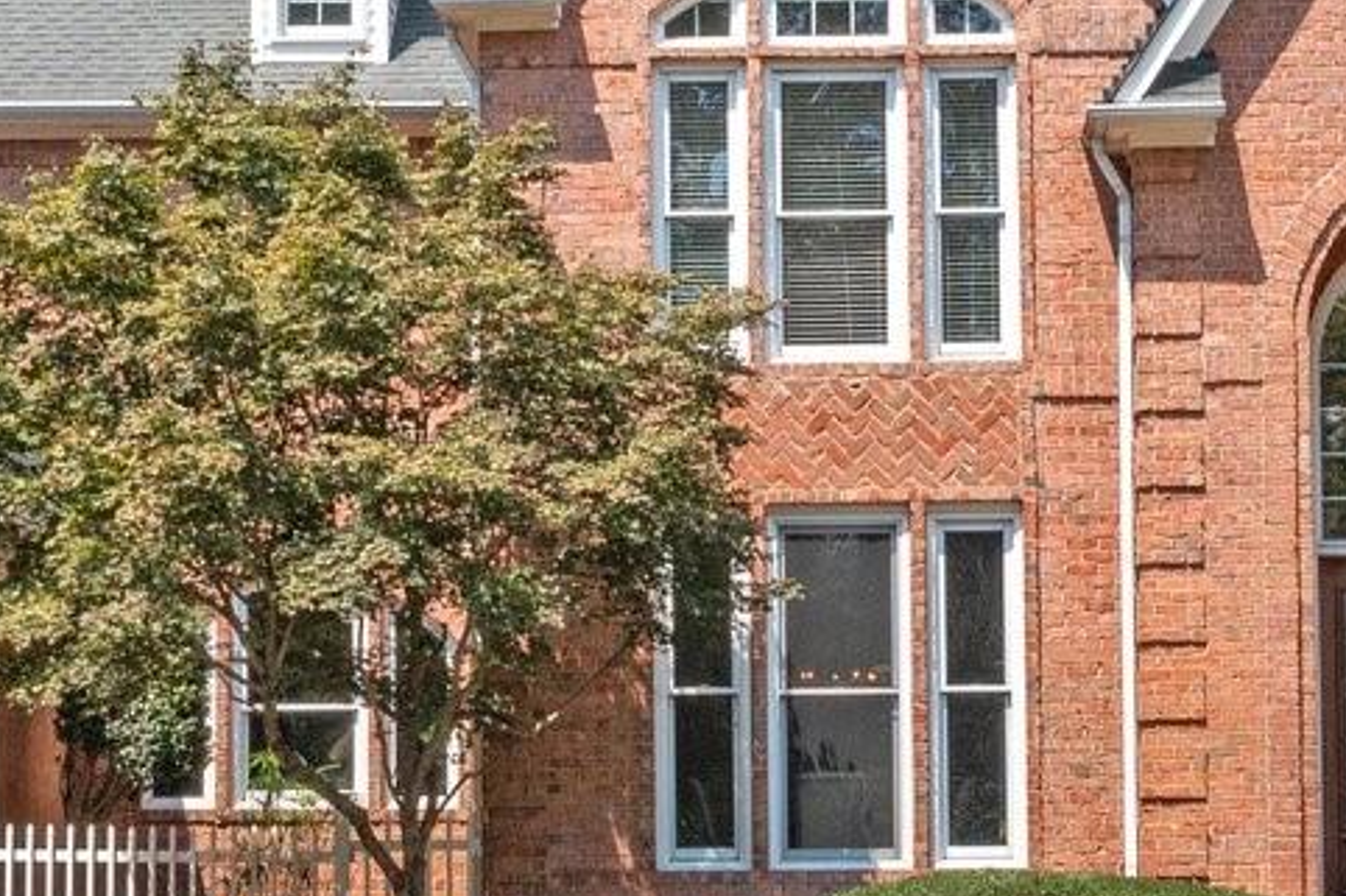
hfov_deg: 17.2
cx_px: 656
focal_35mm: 119
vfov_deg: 11.5
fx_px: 4448
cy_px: 516
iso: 100
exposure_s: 1/500
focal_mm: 10.26
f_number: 6.3
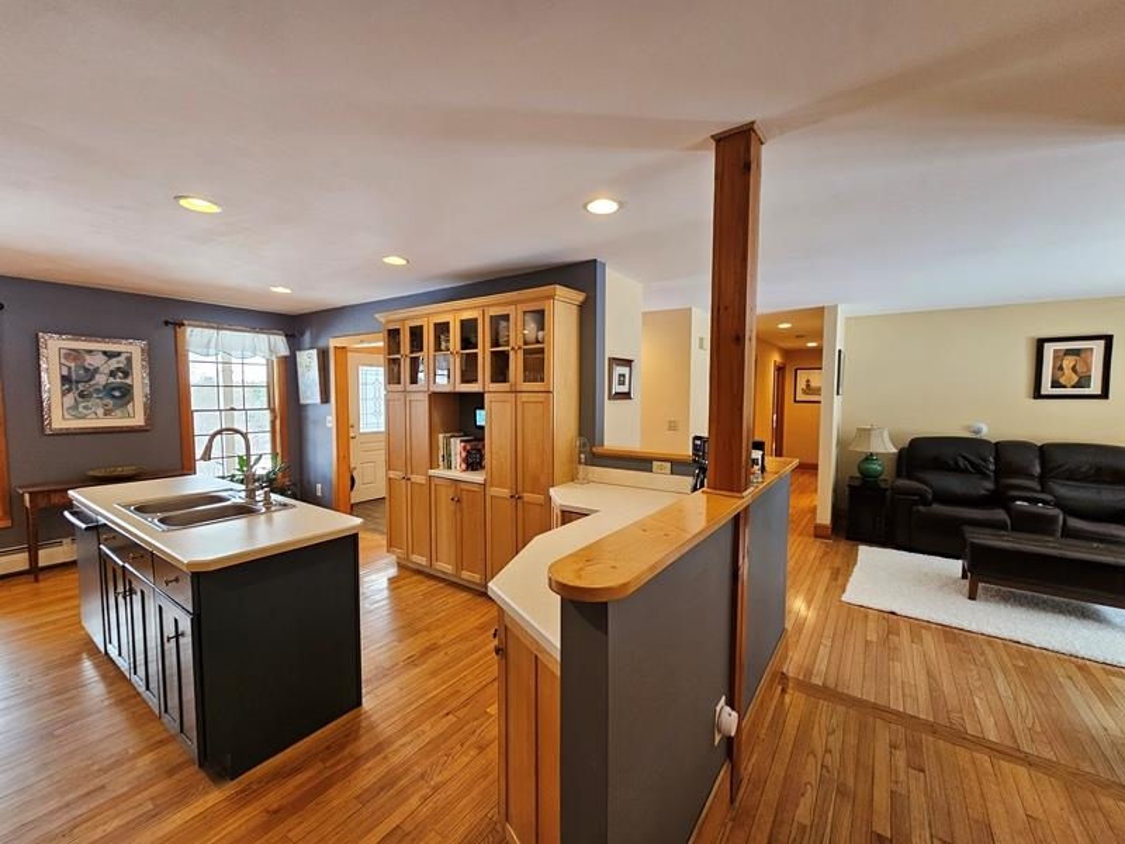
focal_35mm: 13
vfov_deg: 89.9
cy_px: 422
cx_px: 562
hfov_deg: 106.2
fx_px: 422
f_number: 2.2
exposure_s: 1/60
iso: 200
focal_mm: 2.2
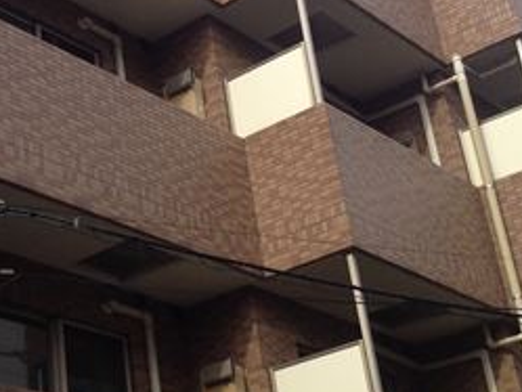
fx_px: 1358
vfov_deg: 16.4
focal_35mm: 90
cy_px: 117
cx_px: 94
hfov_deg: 21.5
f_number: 2.4
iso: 50
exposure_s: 1/563
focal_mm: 4.28
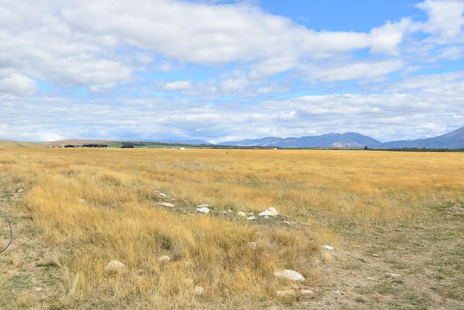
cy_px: 155
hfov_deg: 53.1
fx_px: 464
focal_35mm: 36
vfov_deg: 36.9
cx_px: 232
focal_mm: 24
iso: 200
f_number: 10
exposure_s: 1/400
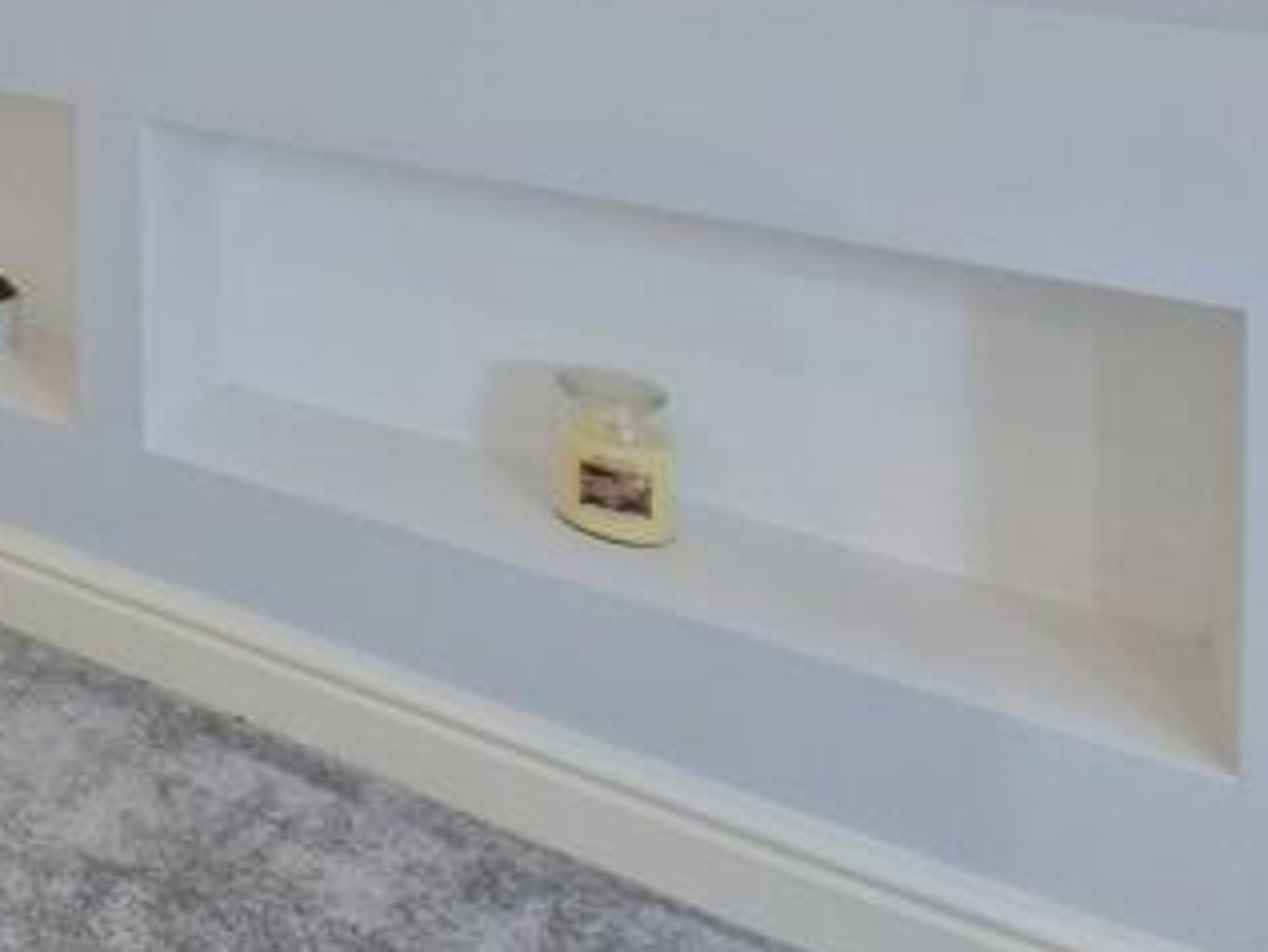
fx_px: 1539
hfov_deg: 29.7
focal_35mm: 42
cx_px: -572
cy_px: -312
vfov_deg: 27.9
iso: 160
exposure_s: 1/50
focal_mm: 2.2
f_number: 2.2
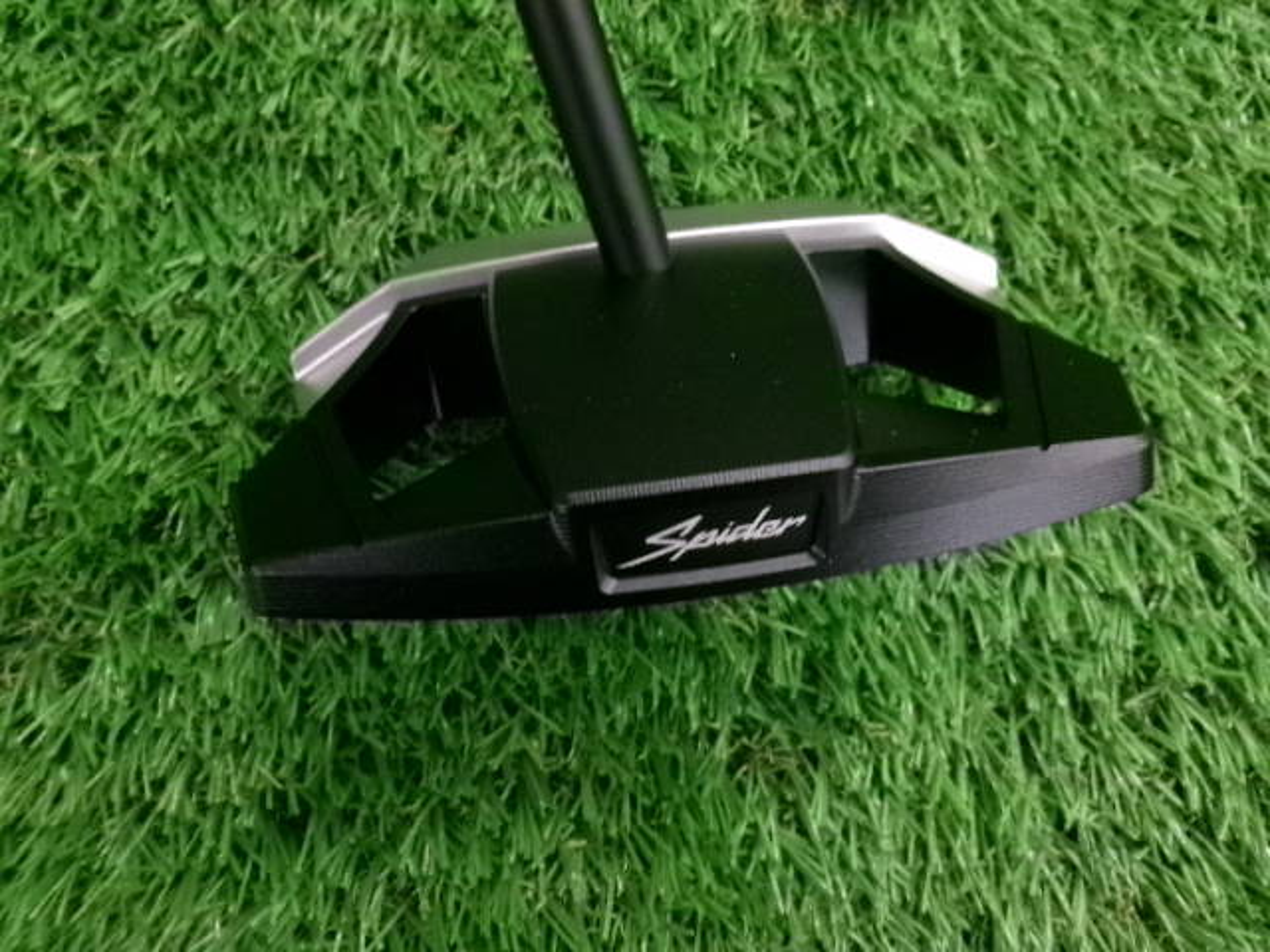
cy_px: 476
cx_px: 635
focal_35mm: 28
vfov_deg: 49.7
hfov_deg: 63.4
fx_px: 1027
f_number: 3.9
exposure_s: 1/34
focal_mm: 5.1
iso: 800
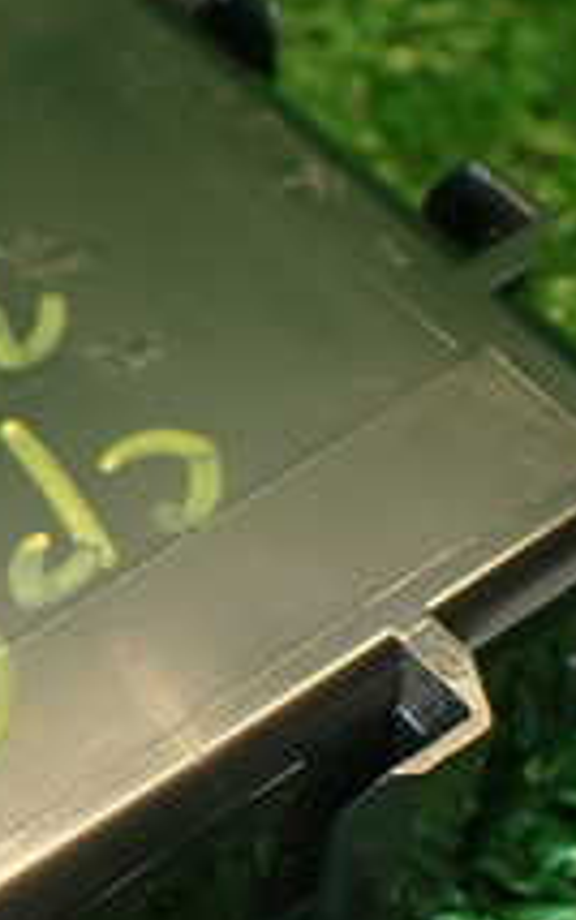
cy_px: 606
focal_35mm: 95
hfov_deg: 13.2
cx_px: -215
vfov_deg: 21.8
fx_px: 2383
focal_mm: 5.79
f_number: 2.4
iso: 200
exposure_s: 1/30
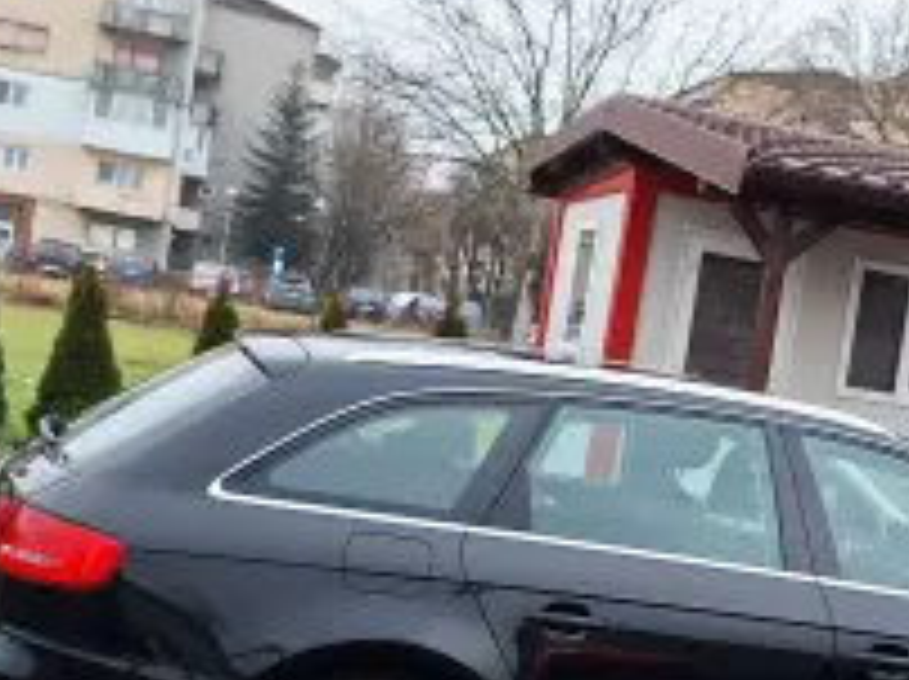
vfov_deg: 35.1
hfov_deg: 44.4
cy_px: 360
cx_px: 675
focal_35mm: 41
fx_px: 1075
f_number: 1.8
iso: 40
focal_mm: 5.54
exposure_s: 1/649
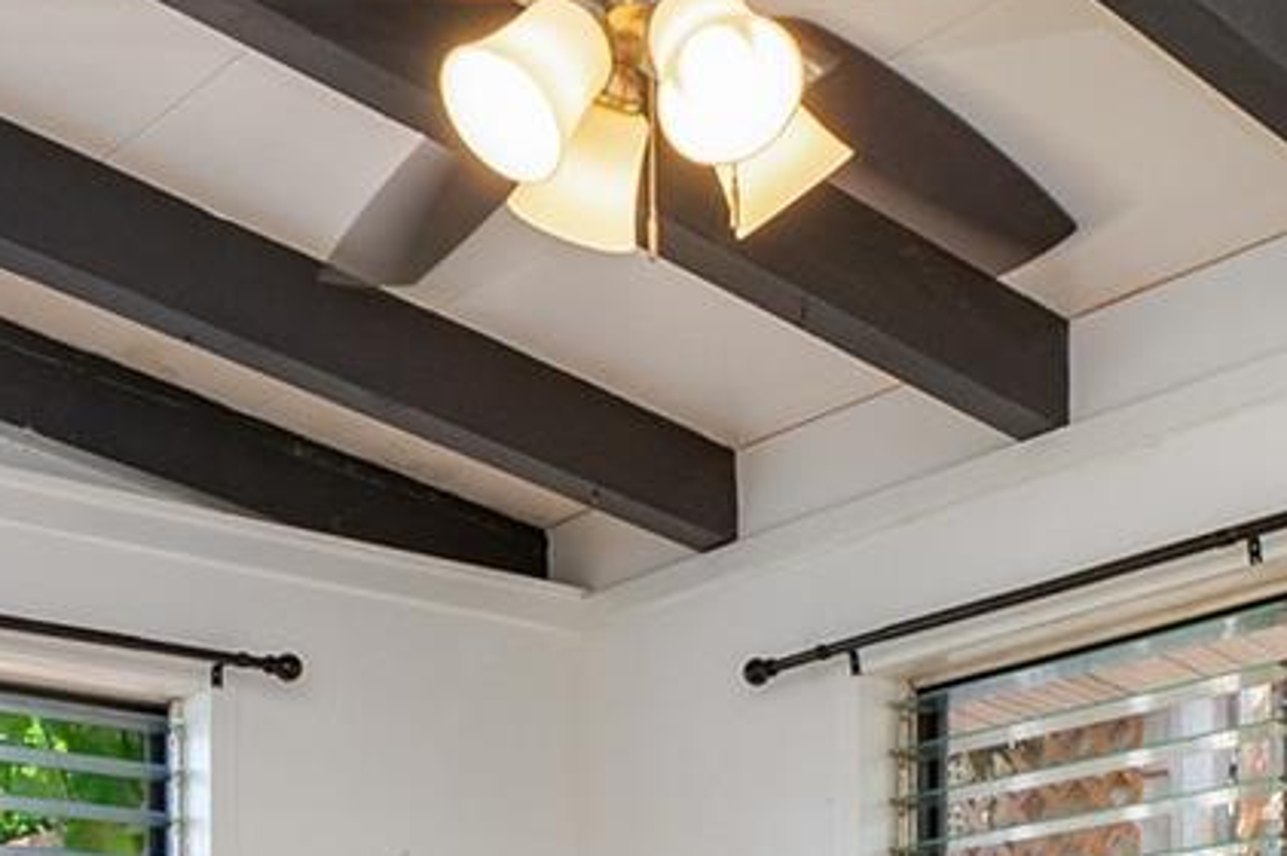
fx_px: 2036
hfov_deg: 35.0
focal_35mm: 57
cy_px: 1252
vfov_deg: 20.6
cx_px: 752
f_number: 8
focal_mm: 10
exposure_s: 1/25
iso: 100
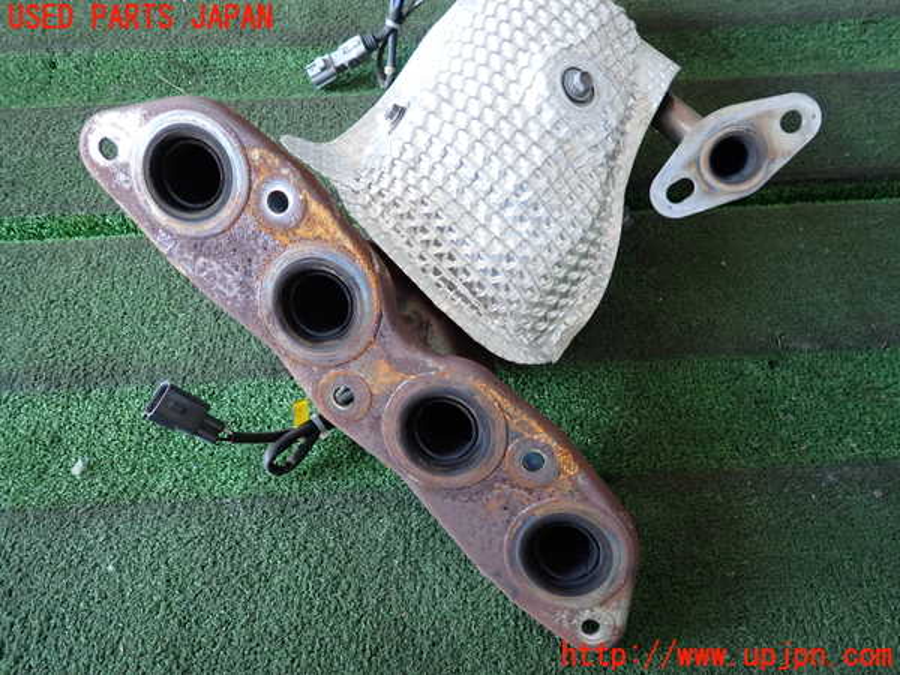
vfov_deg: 54.9
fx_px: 650
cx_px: 450
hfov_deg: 69.4
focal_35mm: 25
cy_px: 338
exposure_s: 1/30
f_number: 2
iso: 200
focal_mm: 4.5
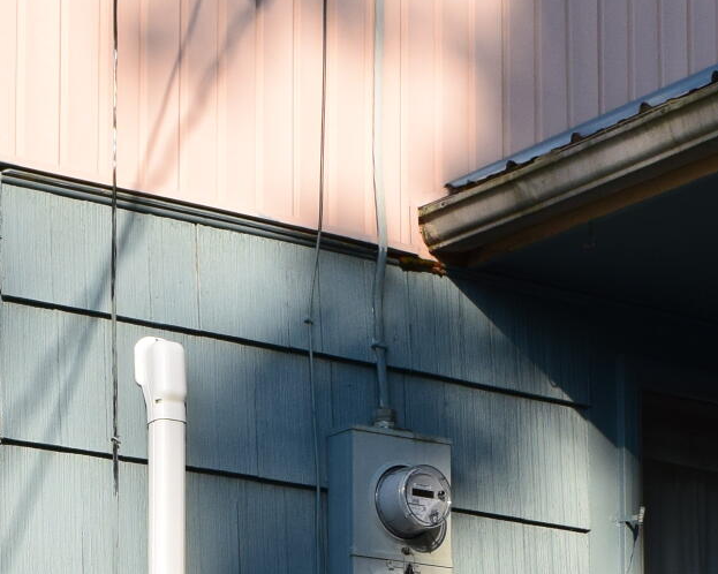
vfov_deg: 11.8
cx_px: 380
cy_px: 962
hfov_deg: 15.8
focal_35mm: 122
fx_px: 2592
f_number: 11
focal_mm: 18
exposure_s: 1/400
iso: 400
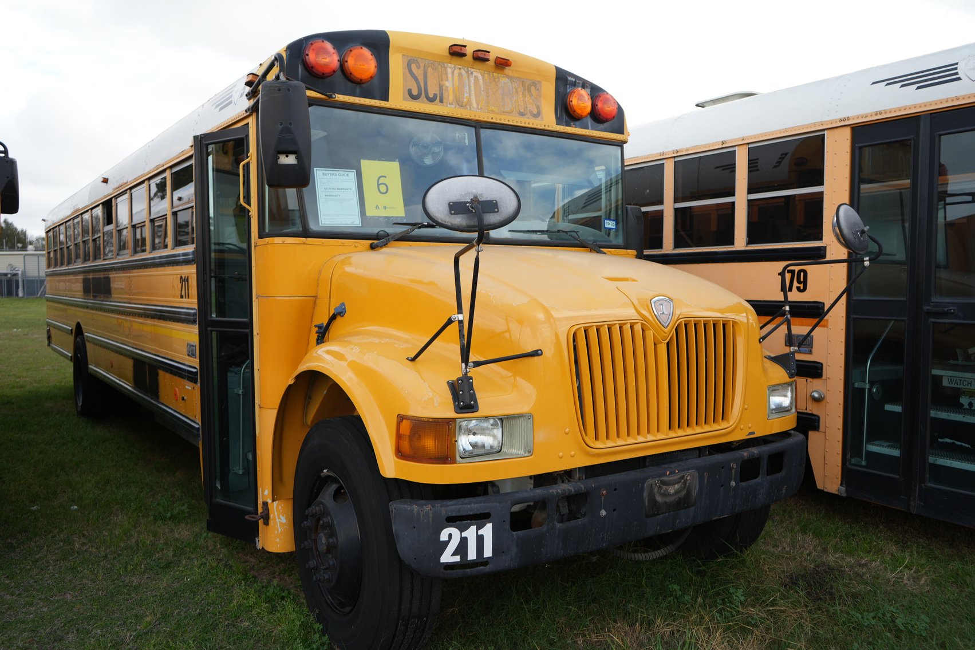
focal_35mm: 29
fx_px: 785
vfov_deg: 45.0
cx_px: 488
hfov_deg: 63.7
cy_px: 325
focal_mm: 29
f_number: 4.5
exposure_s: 1/200
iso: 100
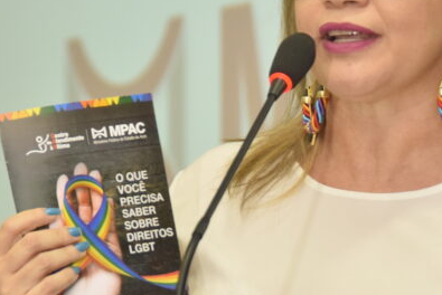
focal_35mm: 437
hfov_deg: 4.7
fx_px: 5369
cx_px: 283
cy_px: 110
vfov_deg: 3.2
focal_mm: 150
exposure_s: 1/125
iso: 2000
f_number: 5.6
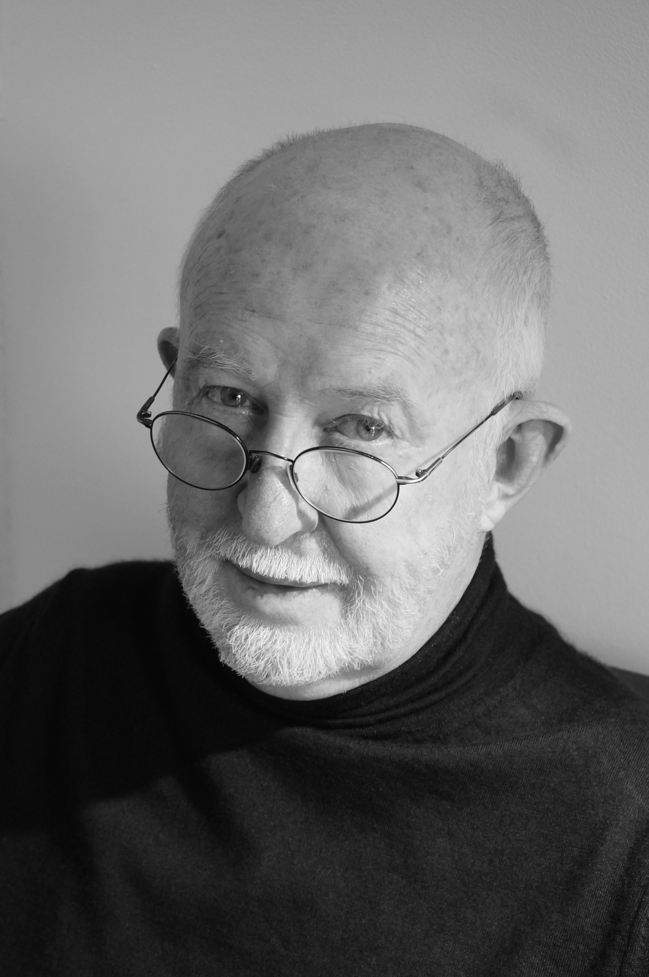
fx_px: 1586
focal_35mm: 58
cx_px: 324
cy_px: 488
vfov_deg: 34.2
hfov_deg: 23.1
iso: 640
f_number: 5.6
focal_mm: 39
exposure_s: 1/60
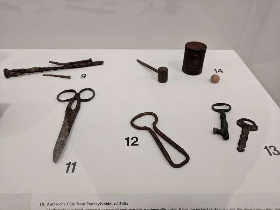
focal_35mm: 26
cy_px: 105
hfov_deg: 67.3
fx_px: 210
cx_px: 140
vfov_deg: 53.1
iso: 159
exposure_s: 1/60
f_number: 2
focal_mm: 4.67
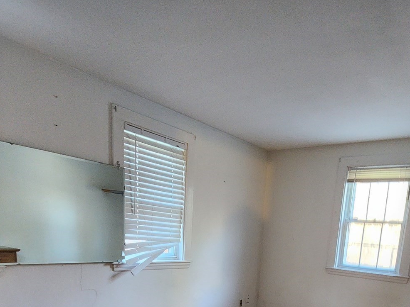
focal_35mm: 27
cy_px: 297
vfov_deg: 44.7
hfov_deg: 64.8
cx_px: 243
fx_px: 320
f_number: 2.2
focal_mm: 2.2
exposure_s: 1/24
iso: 640
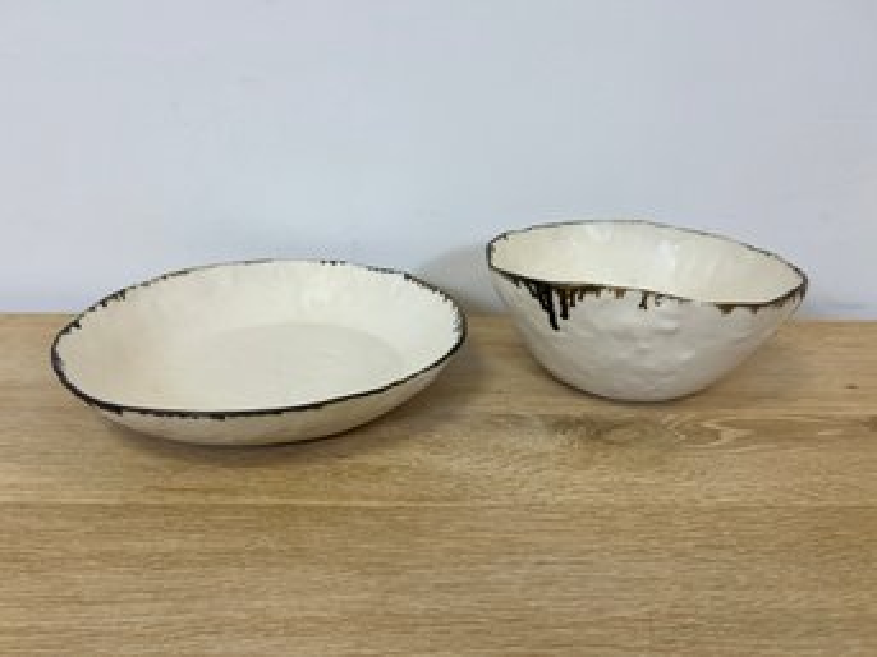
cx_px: 438
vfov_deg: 53.0
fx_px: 658
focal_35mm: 26
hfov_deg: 67.3
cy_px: 328
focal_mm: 5.7
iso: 50
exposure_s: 1/120
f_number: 1.5
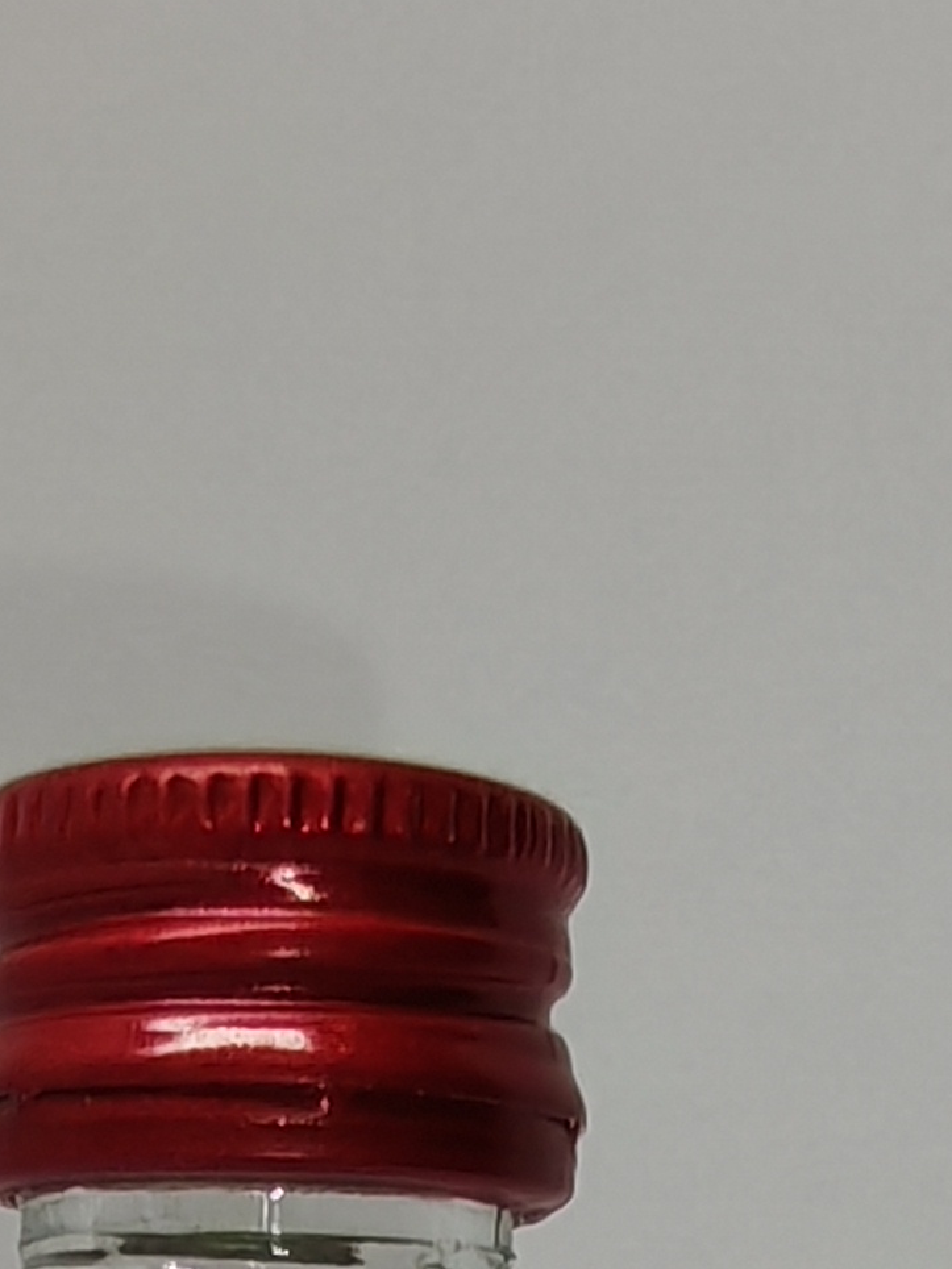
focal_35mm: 112
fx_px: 4107
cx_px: 217
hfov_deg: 13.2
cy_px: 2491
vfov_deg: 14.7
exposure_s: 1/100
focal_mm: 1.96
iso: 50
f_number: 2.2
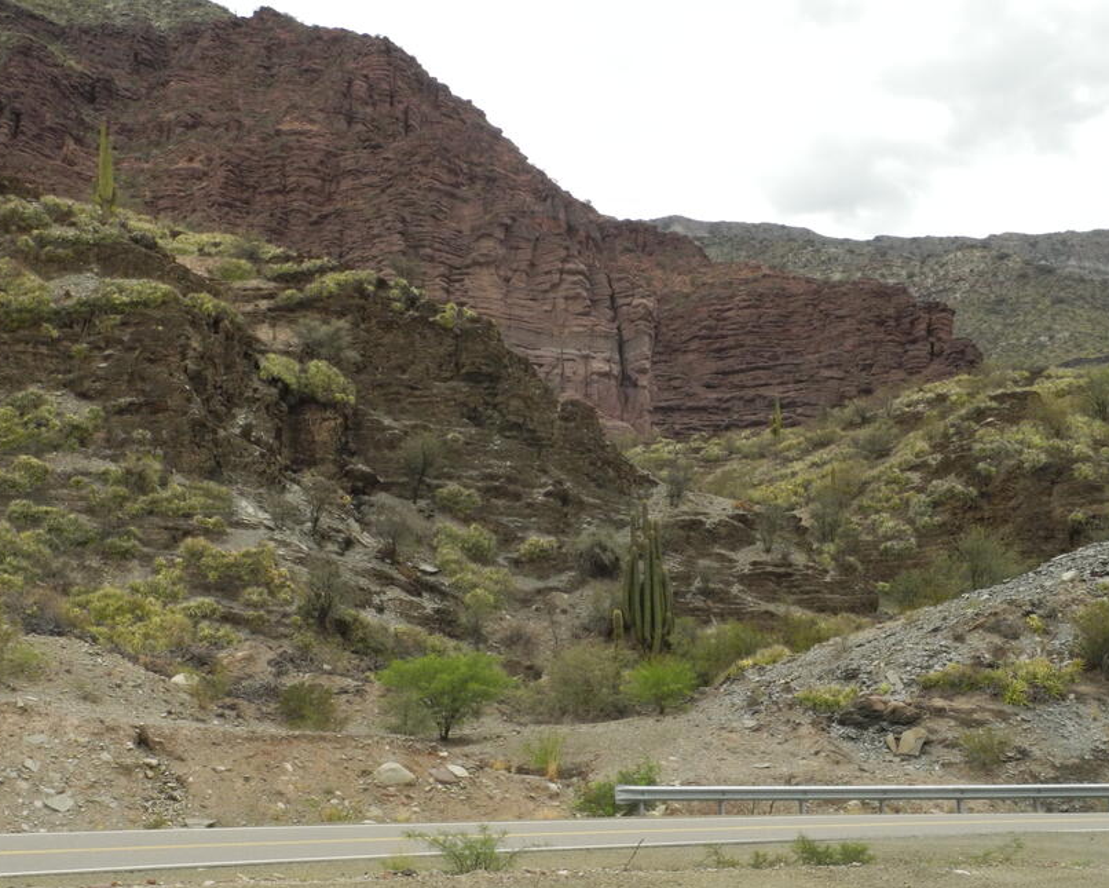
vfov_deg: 24.6
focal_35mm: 62
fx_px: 2035
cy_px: 463
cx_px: 420
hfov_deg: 30.4
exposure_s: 1/1600
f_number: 6.3
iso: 400
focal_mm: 10.7
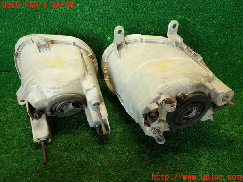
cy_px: 91
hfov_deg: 69.4
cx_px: 122
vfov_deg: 54.9
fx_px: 175
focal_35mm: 25
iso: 200
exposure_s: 1/60
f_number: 2
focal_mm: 4.5
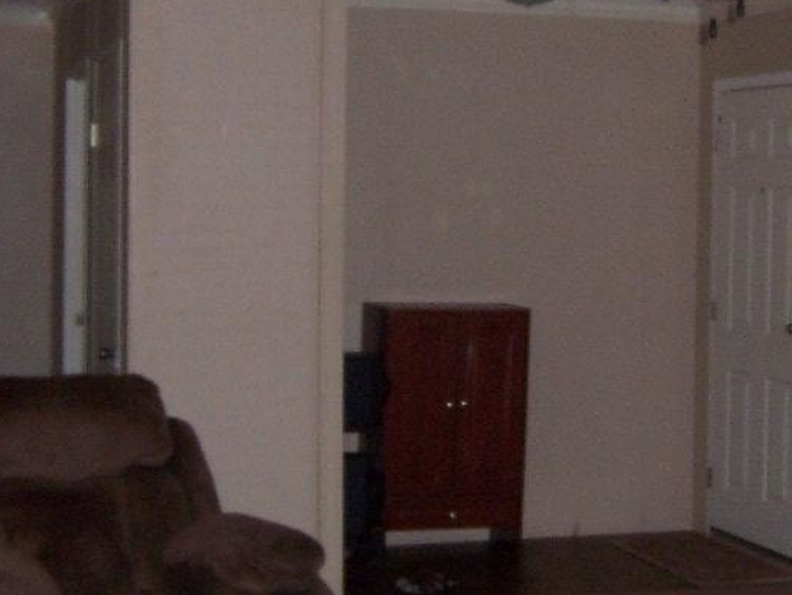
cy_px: 254
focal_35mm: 77
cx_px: 487
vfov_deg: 19.1
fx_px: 1763
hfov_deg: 25.3
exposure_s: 1/60
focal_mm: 5.5
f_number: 2.8
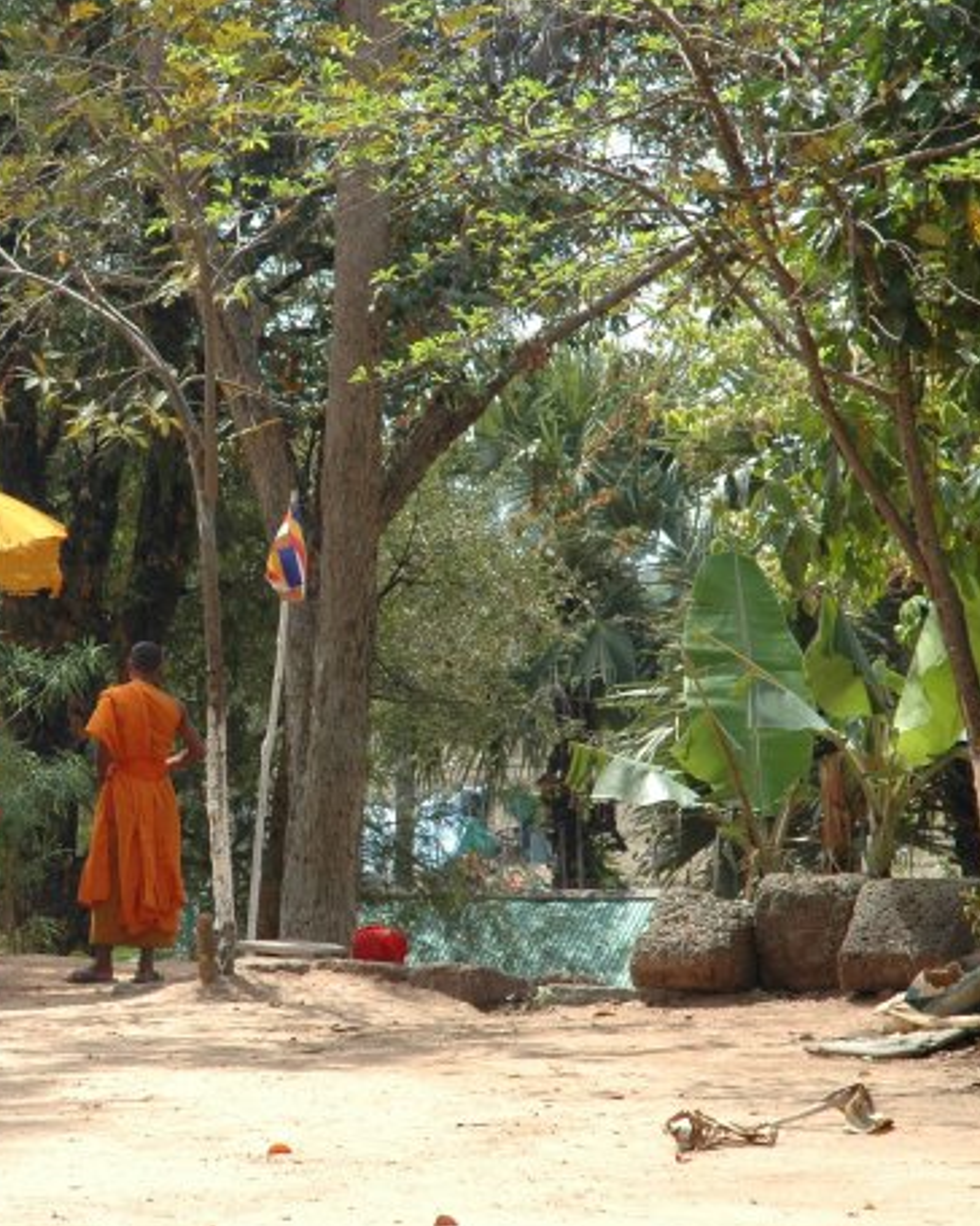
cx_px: 240
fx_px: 5656
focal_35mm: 156
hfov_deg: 9.9
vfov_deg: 12.4
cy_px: 598
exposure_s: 1/250
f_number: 8
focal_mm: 70
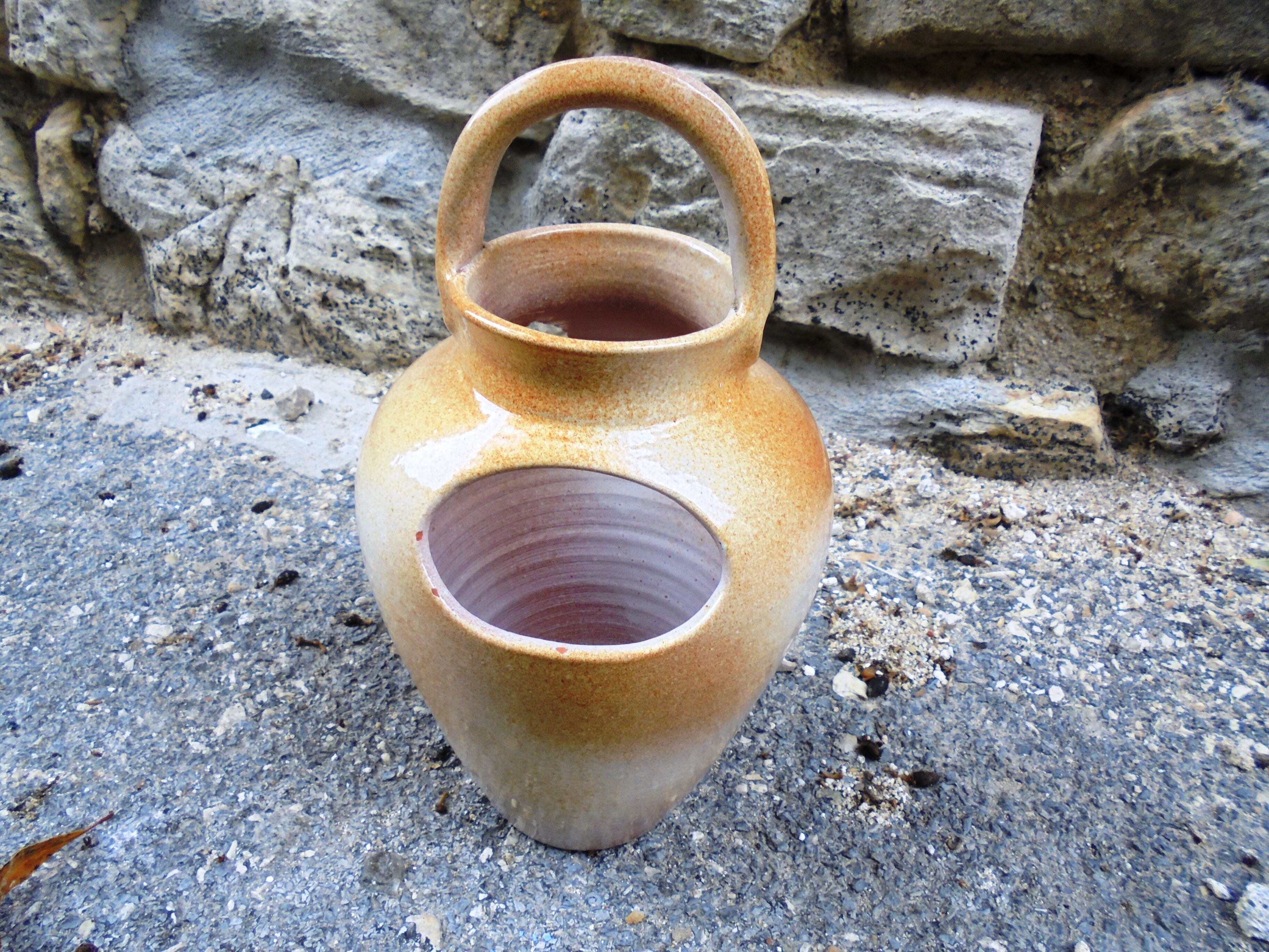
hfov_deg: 67.3
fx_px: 953
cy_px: 476
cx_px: 634
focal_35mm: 26
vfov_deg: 53.1
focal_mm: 4.6
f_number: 3.5
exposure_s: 1/40
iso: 100
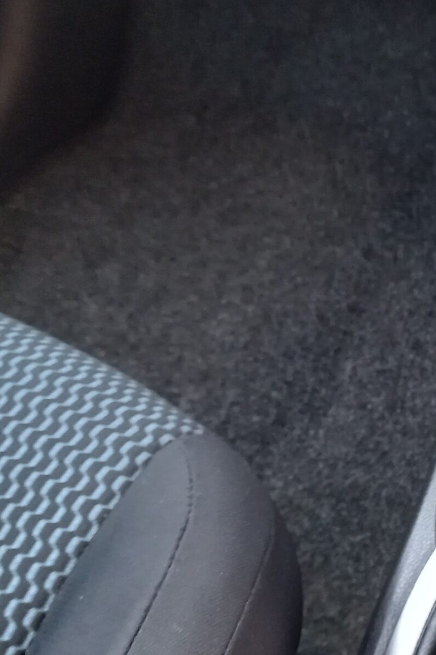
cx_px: 475
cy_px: 409
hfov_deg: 22.8
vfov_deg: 35.5
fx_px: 1018
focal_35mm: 56
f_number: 2
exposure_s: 1/24
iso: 400
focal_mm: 4.6
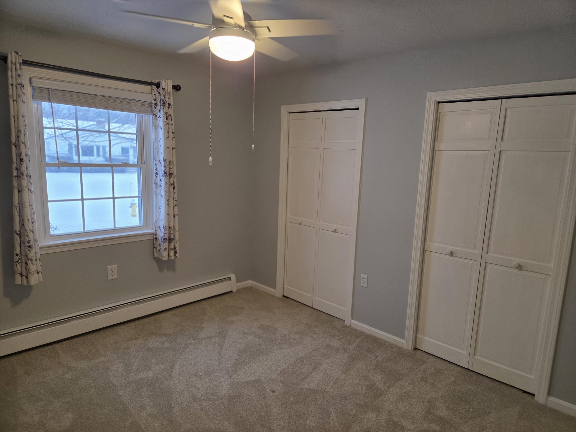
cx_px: 288
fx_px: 383
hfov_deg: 73.9
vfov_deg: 58.9
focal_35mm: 23
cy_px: 216
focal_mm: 5.4
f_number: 1.8
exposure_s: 1/120
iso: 250
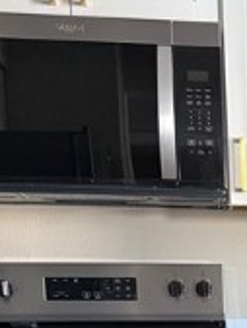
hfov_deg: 12.5
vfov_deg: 16.6
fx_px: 1036
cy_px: 479
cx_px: 430
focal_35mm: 109
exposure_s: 1/60
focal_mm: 6.76
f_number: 1.78
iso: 400
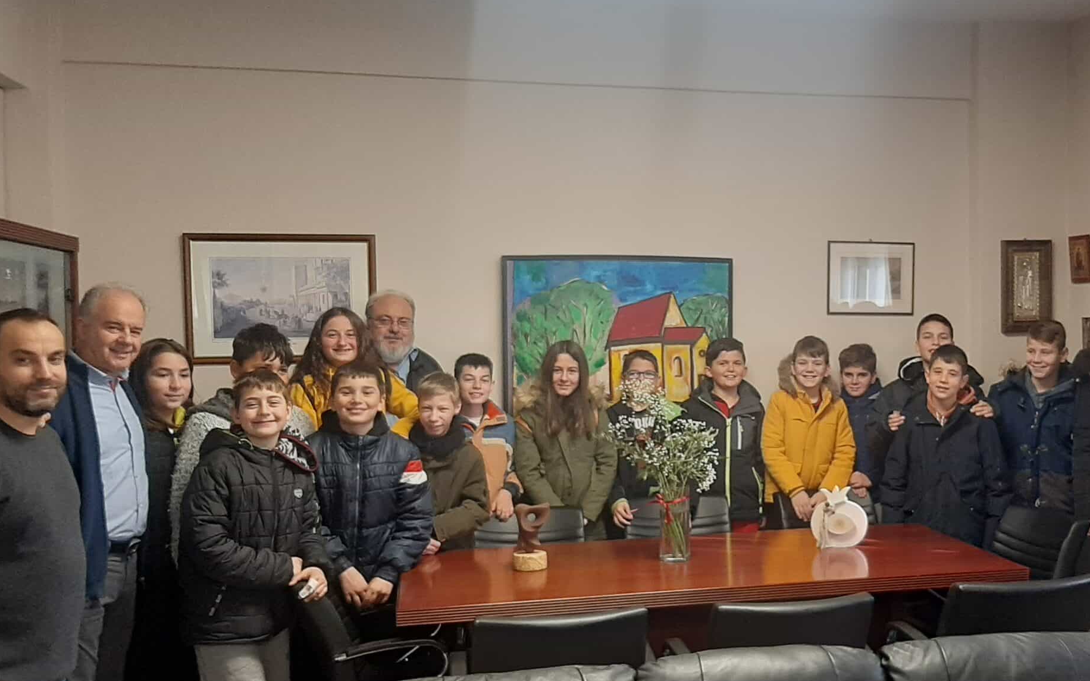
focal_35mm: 40
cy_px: 347
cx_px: 712
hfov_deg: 48.6
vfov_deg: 32.0
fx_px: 1188
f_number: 1.7
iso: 250
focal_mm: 3.93
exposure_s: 1/50
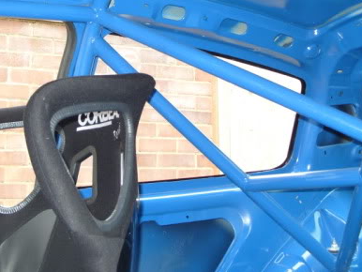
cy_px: 52
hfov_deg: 33.1
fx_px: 607
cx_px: 148
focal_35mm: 58
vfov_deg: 24.8
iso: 160
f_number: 2.8
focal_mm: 7.8
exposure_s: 1/45
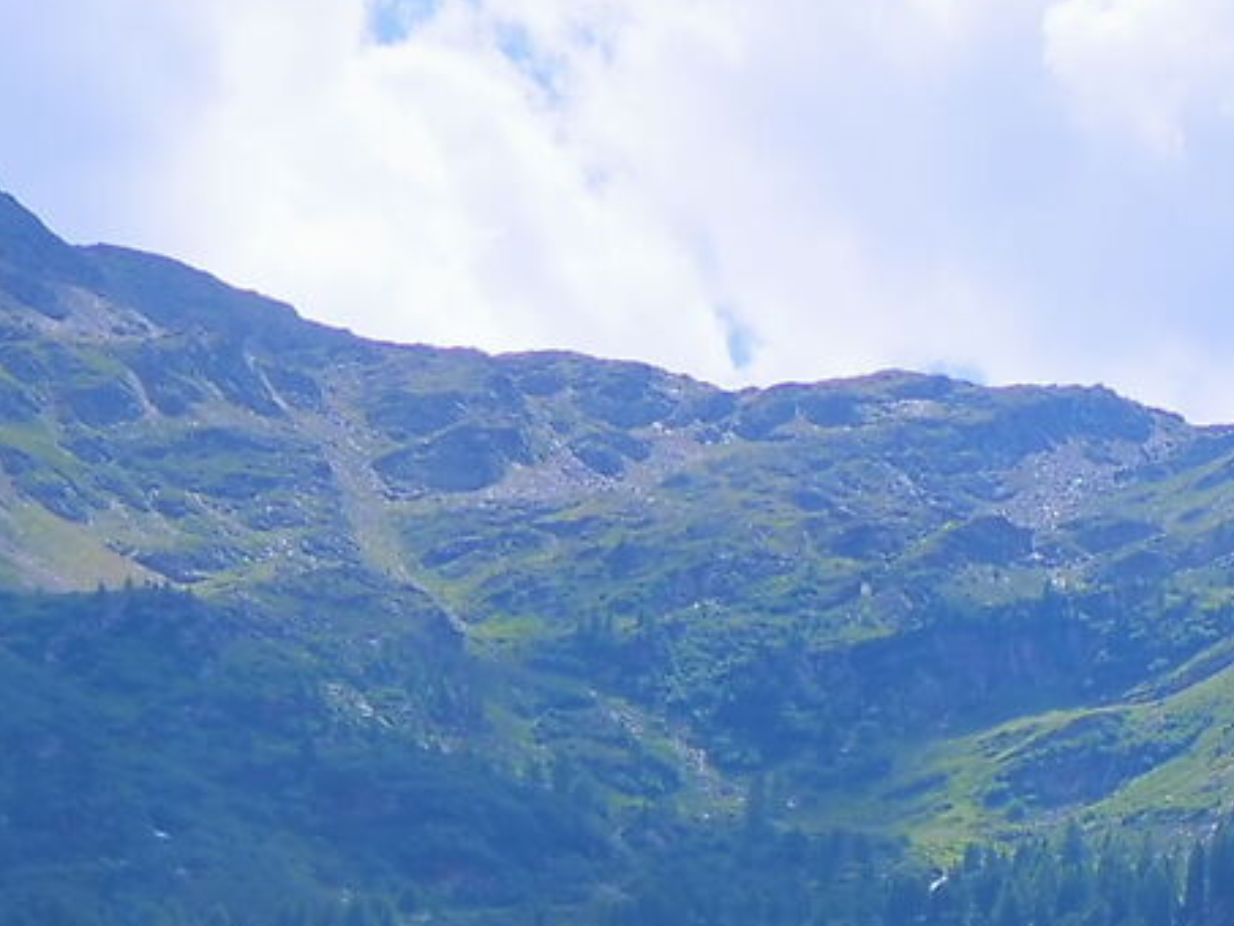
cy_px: 2394
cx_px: 1602
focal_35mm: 159
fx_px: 5670
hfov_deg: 12.1
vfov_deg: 8.4
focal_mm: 15
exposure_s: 1/500
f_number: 5.6
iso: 200
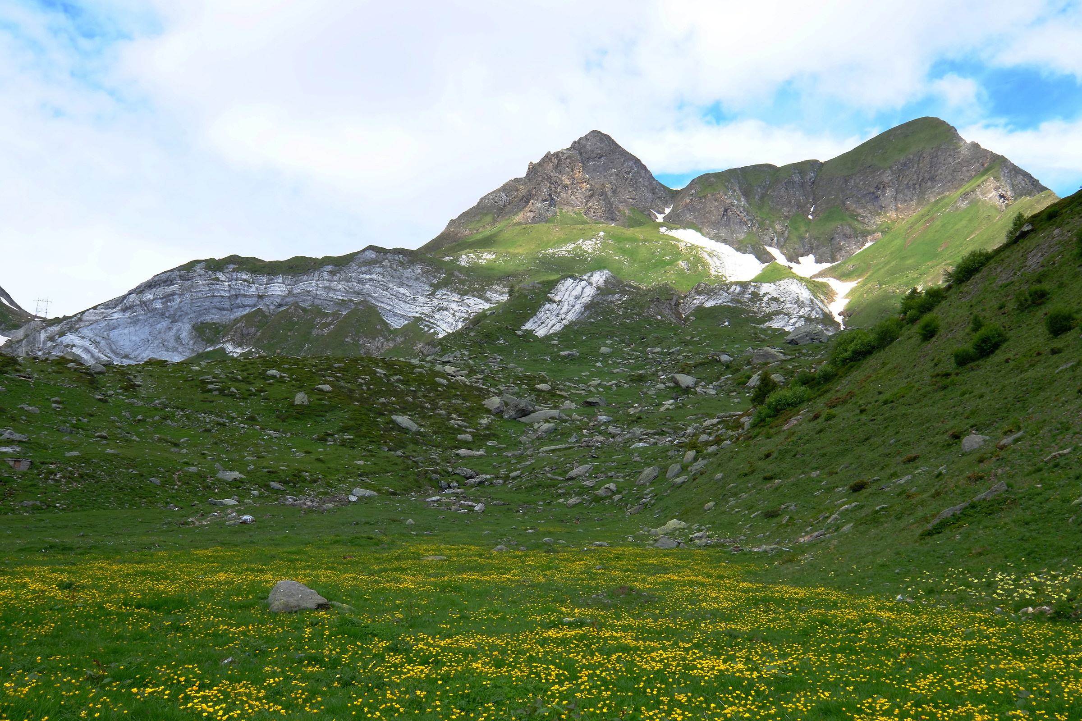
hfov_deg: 53.1
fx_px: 1082
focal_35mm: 36
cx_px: 541
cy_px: 360
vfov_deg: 36.9
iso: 400
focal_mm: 24
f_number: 14
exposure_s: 1/90
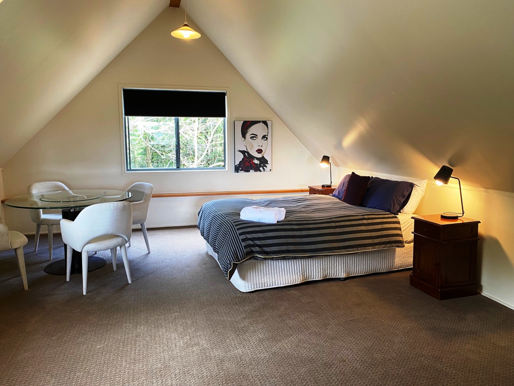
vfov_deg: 53.1
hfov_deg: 67.3
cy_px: 193
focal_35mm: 26
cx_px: 257
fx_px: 386
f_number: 1.8
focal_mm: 4.25
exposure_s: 1/50
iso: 160
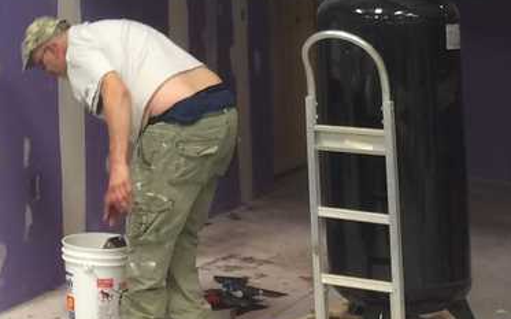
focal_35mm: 110
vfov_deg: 11.3
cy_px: -209
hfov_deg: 18.1
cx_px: -84
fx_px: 1532
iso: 40
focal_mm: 4.15
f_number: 2.2
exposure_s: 1/30
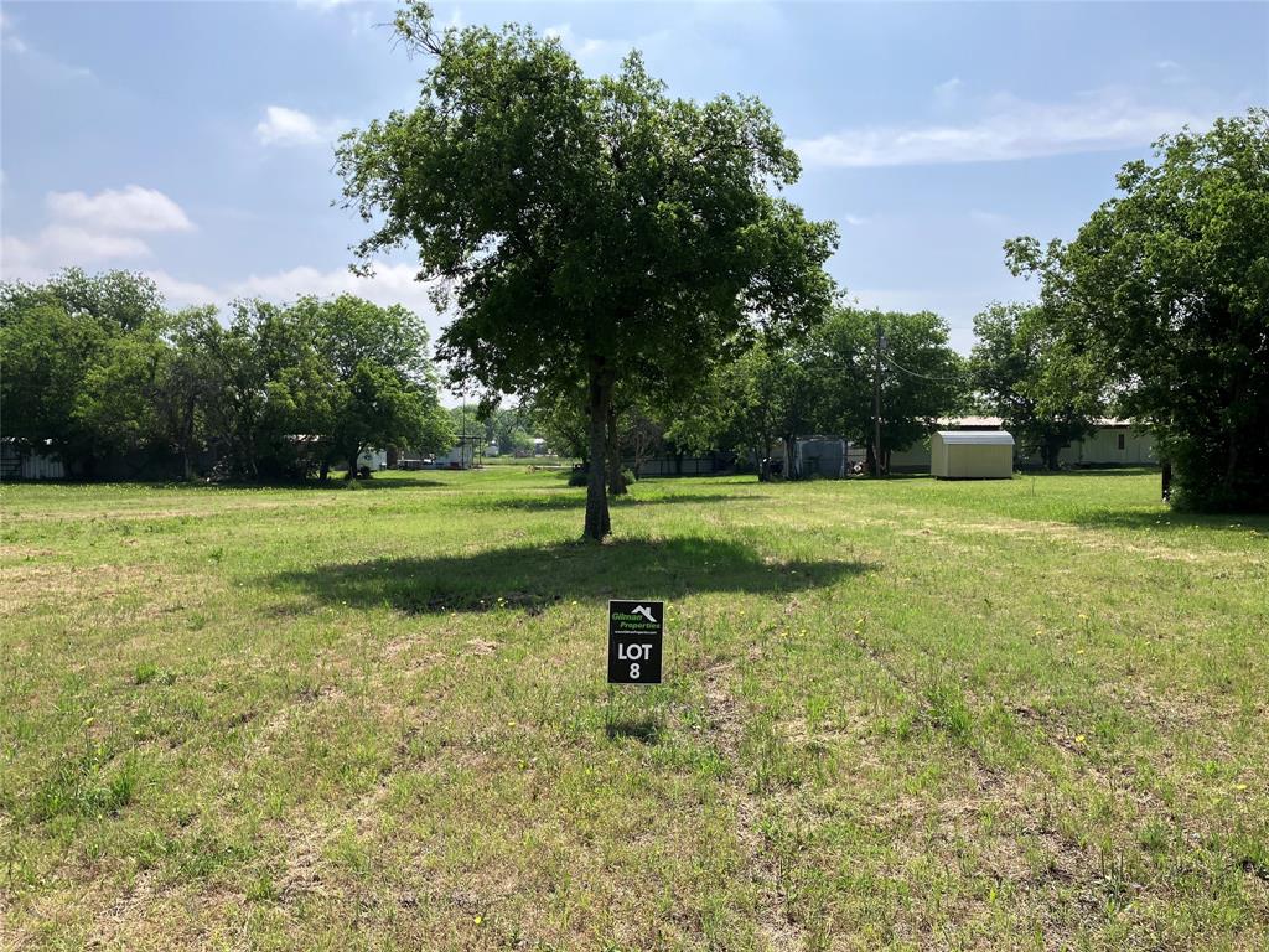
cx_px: 634
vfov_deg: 49.7
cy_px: 476
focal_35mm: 28
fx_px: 1026
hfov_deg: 63.4
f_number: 1.8
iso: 32
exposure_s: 1/2114
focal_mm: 3.99
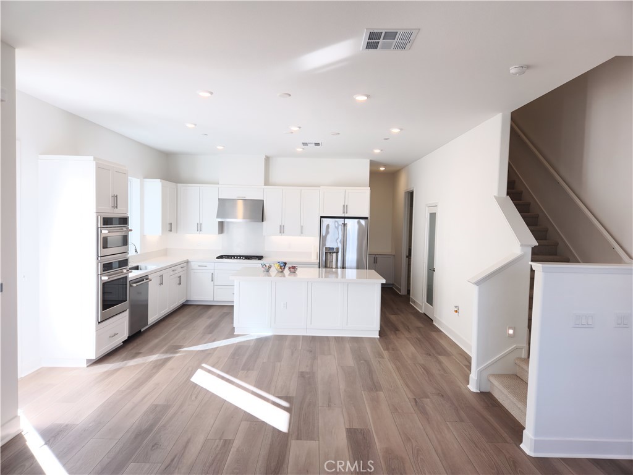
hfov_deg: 73.9
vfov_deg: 58.9
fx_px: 421
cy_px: 238
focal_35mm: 23
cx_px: 316
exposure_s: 1/120
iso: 20
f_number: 1.8
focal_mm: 5.4
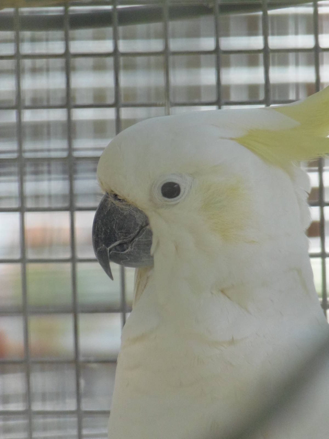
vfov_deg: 2.3
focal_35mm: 864
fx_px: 10949
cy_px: 220
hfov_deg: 1.7
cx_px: 164
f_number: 5.7
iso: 400
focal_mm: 154.8
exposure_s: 1/200
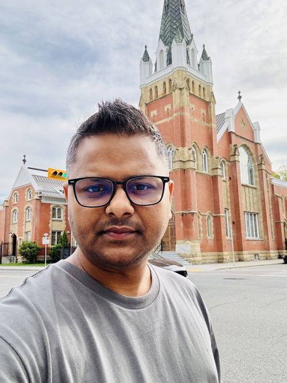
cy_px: 192
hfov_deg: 46.8
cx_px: 144
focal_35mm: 30
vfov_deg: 60.0
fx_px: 332
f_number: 1.9
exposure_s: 1/254
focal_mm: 2.69
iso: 40
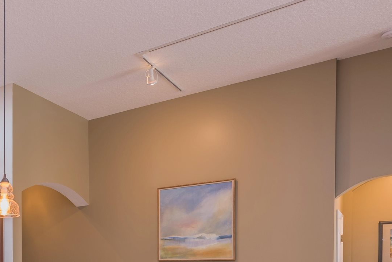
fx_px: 436
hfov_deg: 41.6
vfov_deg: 30.6
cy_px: 274
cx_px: -7
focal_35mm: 40
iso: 100
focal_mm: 14
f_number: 8
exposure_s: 1/2.5
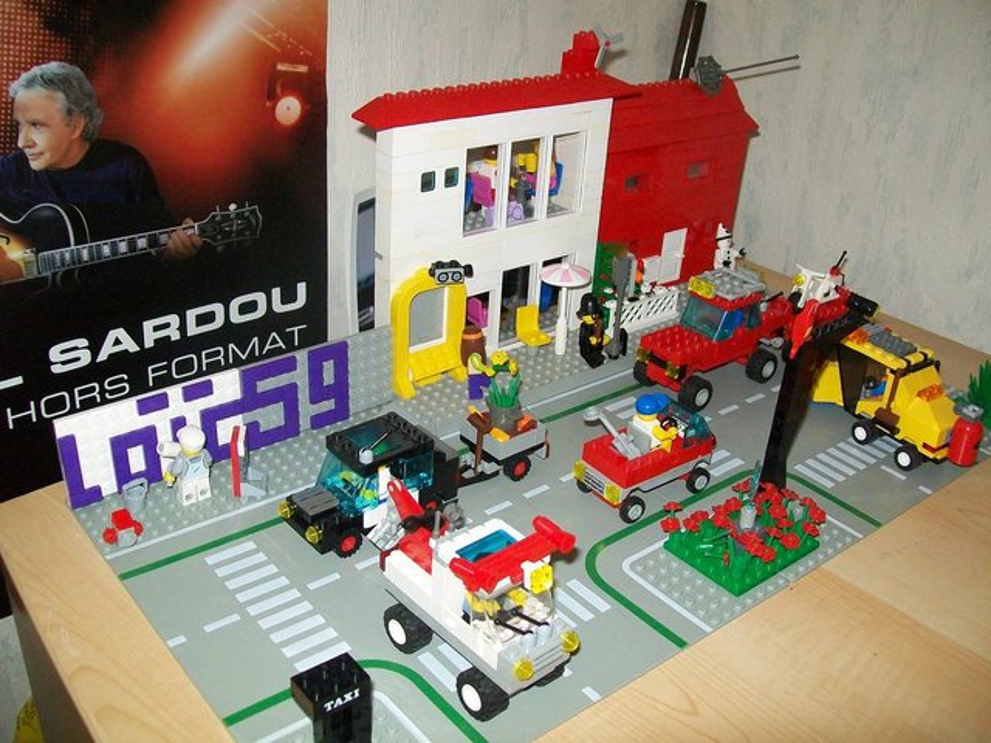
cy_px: 372
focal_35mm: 36
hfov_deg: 51.4
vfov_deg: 39.7
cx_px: 496
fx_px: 1031
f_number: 2.7
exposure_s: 1/60
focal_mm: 6
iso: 160
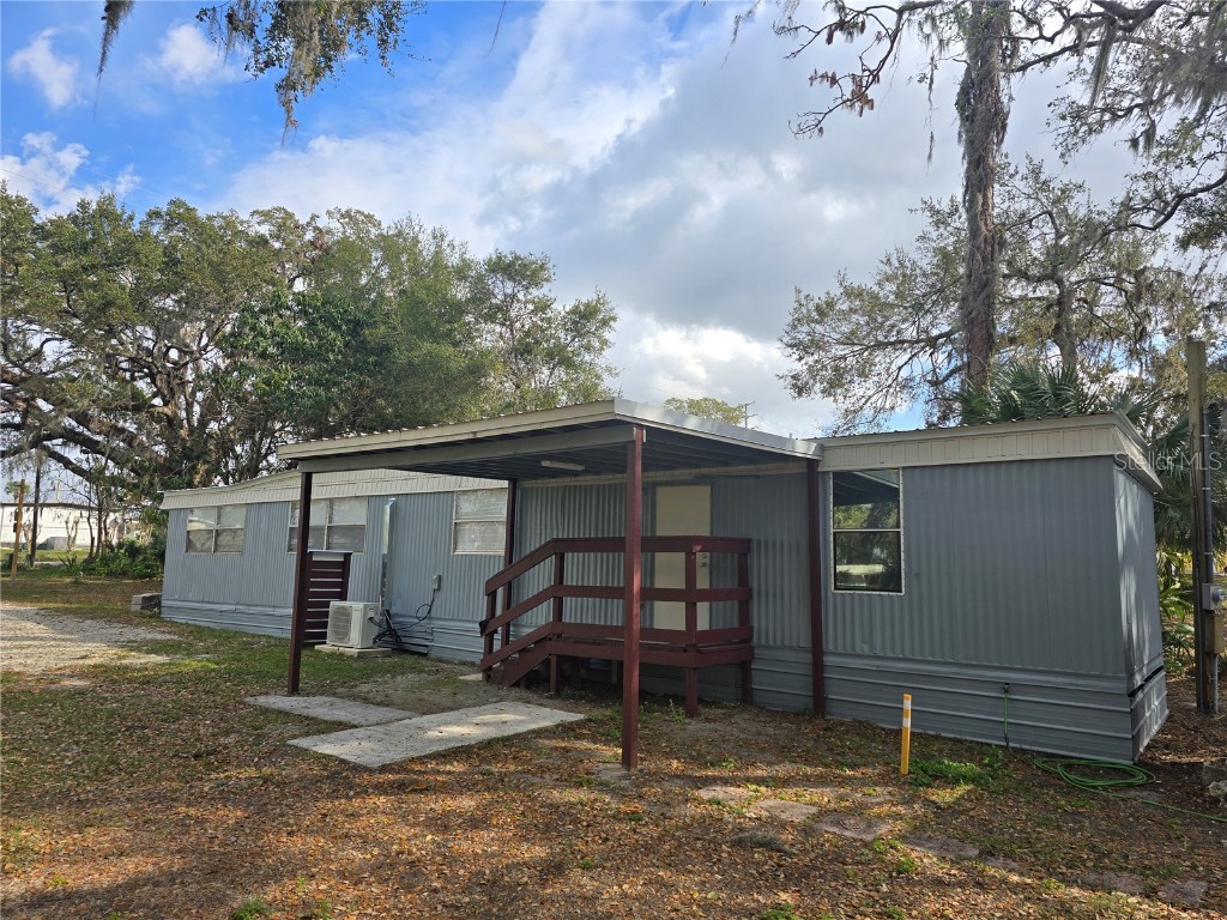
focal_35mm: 23
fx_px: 815
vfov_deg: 58.9
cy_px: 460
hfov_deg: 73.9
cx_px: 614
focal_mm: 6.3
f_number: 1.7
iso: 12
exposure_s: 1/594
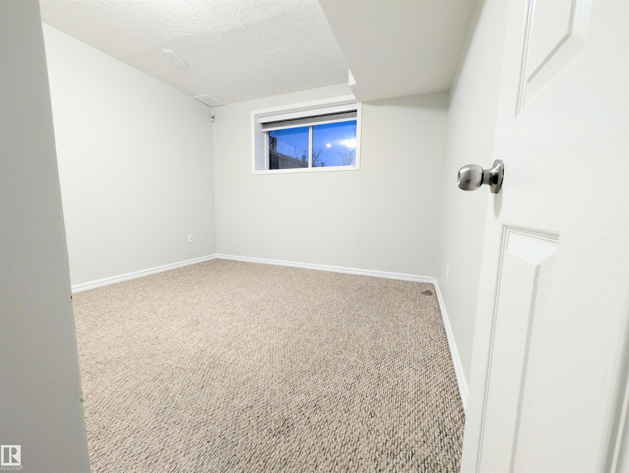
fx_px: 218
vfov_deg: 94.6
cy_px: 236
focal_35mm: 12
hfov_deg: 110.5
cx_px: 314
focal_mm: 2.02
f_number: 1.7
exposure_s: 1/30
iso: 283
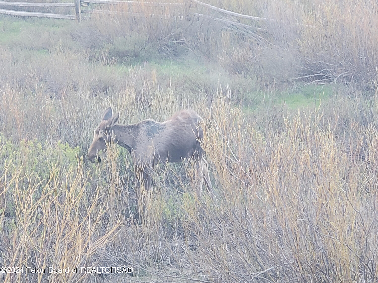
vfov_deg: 28.0
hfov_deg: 36.8
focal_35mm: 52
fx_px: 568
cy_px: 142
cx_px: 189
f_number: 2.09
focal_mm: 6
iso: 160
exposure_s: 1/30
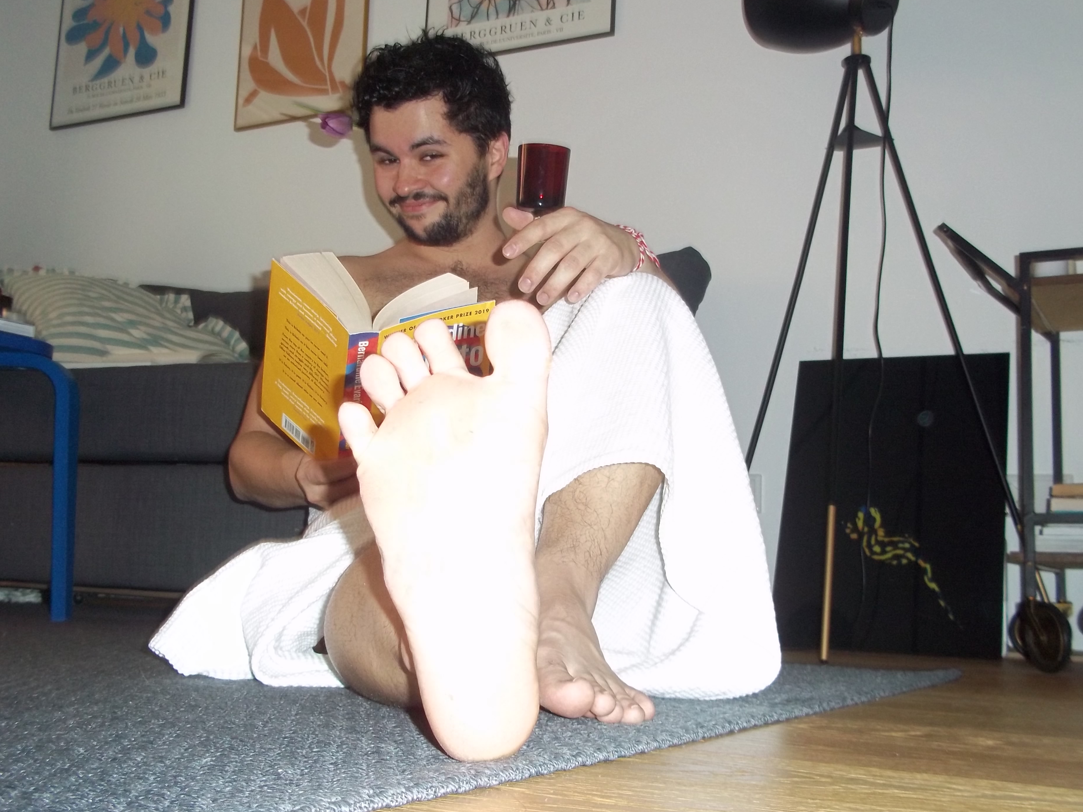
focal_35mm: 39
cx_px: 520
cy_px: 403
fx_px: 1220
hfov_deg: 47.9
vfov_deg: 36.8
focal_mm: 6.5
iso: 160
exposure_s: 1/30
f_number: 3.1
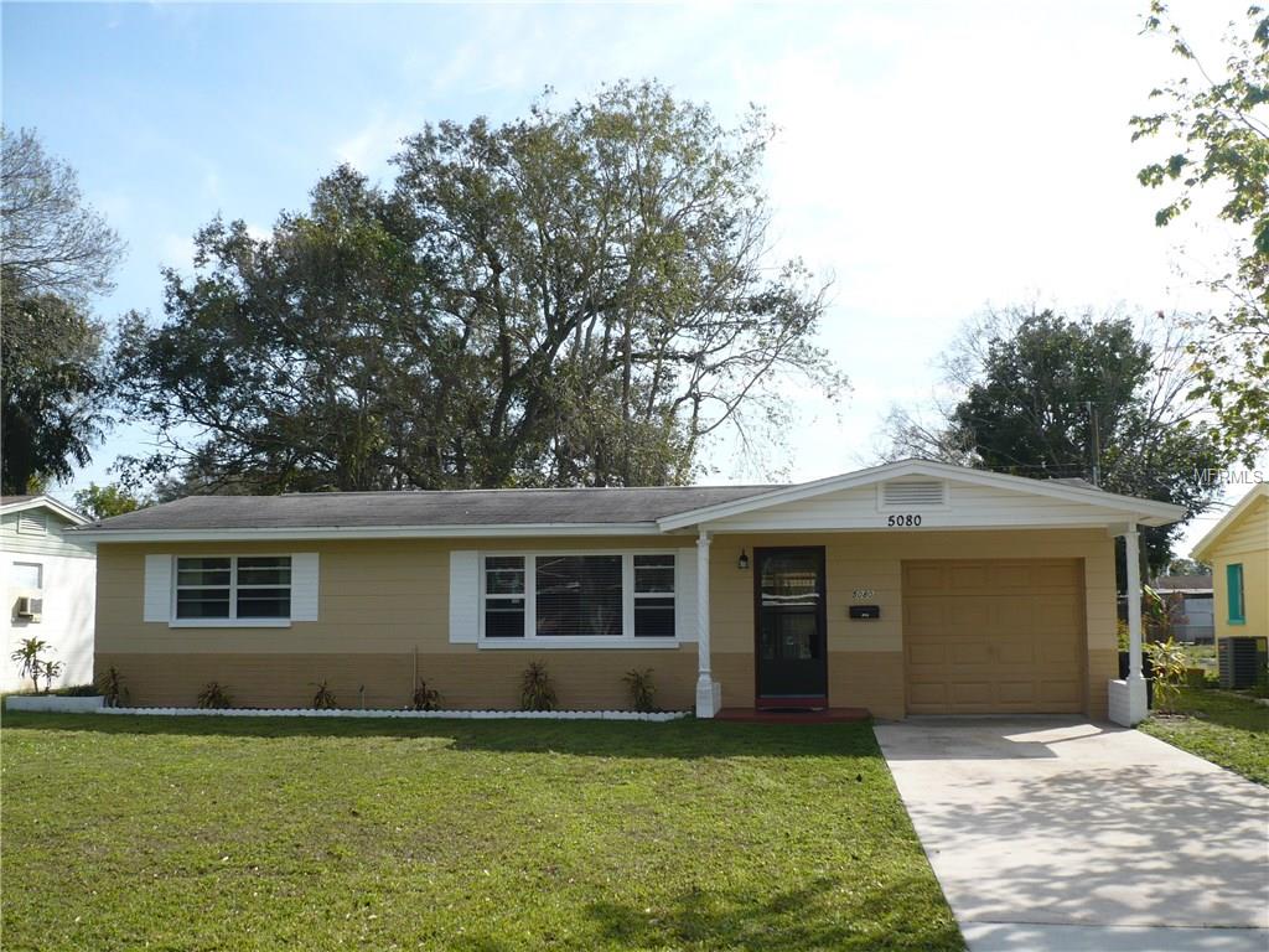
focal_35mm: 35
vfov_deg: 40.7
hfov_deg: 52.6
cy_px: 476
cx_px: 634
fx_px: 1283
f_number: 8
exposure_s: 1/200
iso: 100
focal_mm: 5.8
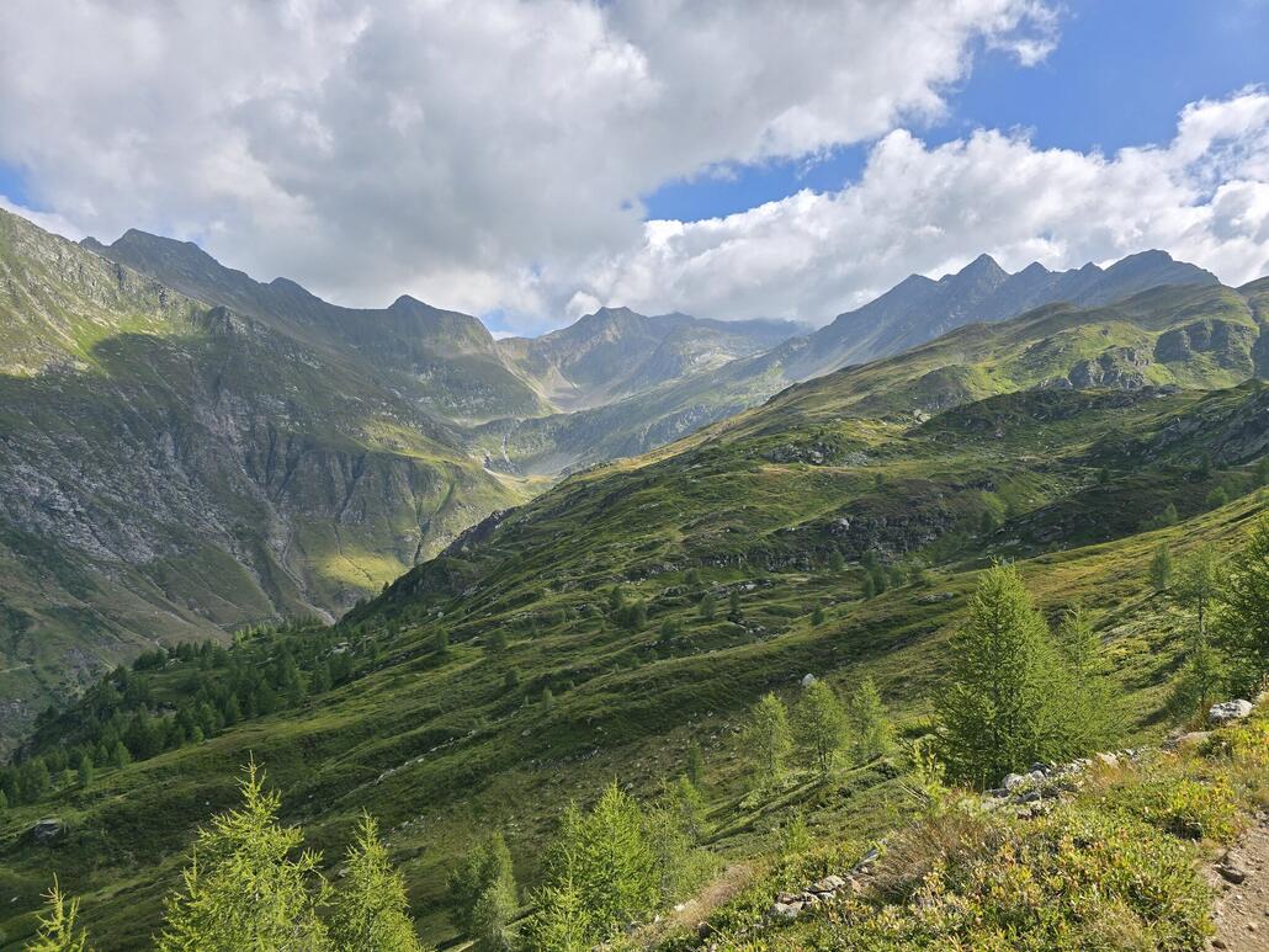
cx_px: 634
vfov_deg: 58.9
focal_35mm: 23
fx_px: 843
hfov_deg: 73.9
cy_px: 476
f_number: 1.7
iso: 12
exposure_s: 1/713
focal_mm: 6.3
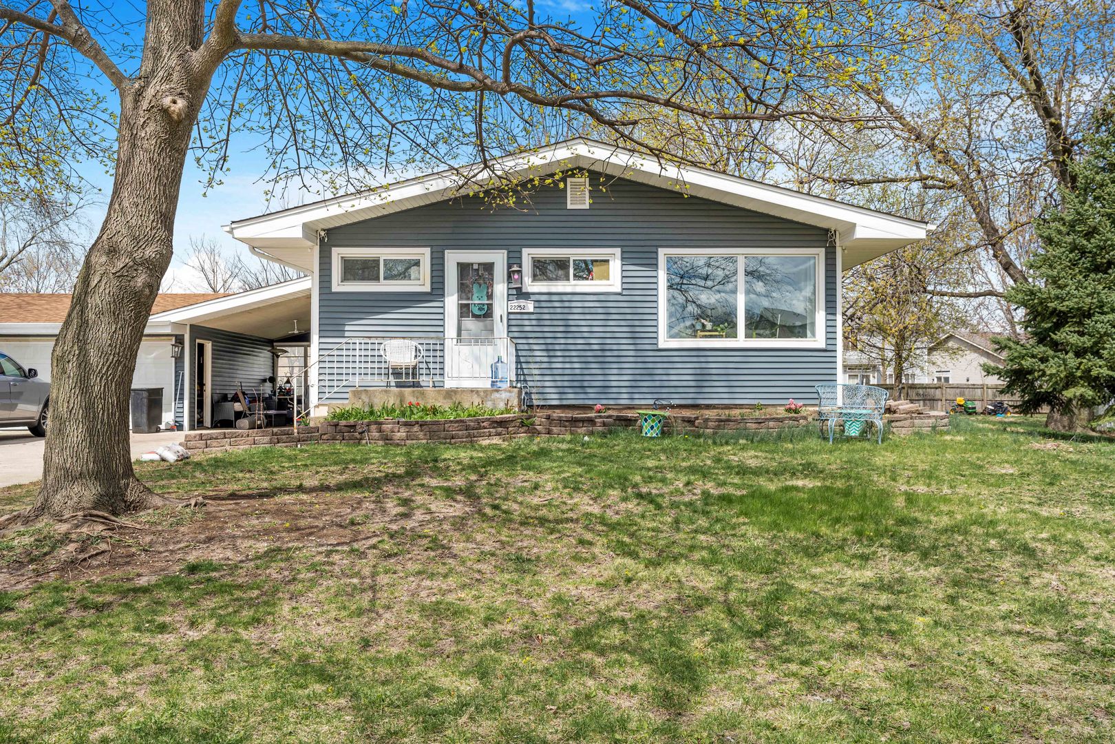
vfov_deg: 42.3
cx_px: 558
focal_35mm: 31
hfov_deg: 60.3
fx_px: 960
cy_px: 372
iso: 320
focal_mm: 31
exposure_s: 1/320
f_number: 9
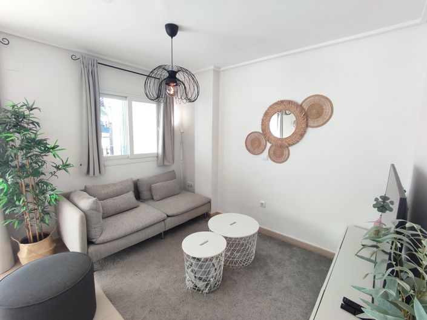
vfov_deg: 78.1
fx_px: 197
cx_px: 214
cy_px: 160
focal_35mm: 16
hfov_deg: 94.5
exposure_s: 1/100
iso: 87
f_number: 2.2
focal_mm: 1.65
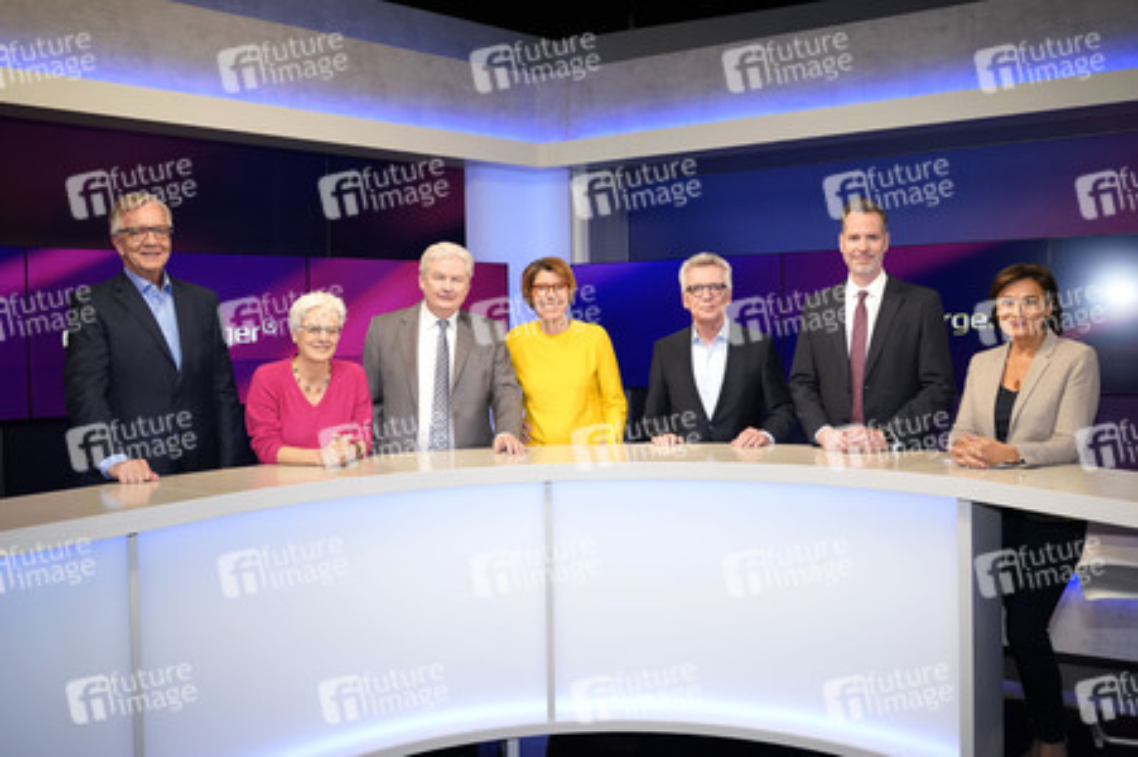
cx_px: 569
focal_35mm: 28
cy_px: 378
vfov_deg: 46.3
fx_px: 884
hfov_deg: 65.5
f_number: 5
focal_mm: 28
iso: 2000
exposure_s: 1/160
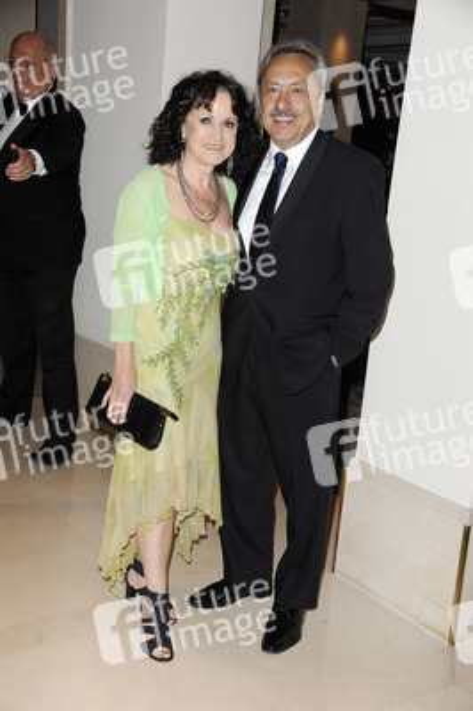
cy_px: 356
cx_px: 236
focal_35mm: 48
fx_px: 948
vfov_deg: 41.1
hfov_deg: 28.0
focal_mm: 48
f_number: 5.6
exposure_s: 1/160
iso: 800
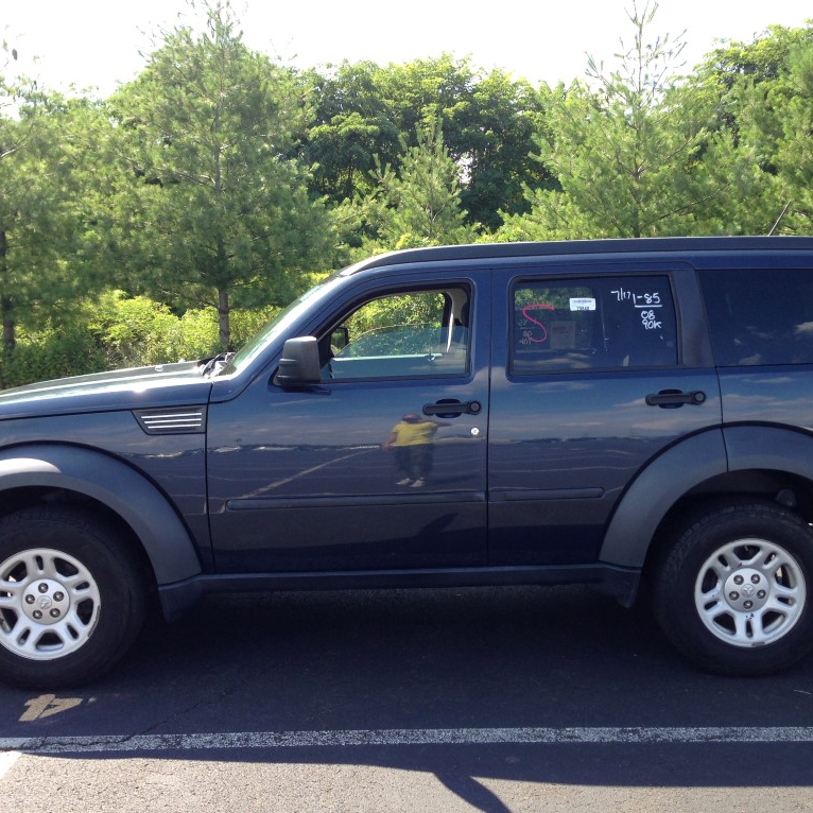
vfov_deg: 42.8
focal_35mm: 39
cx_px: 420
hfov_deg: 42.8
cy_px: 406
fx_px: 1036
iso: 50
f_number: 2.4
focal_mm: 4.12
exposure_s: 1/339
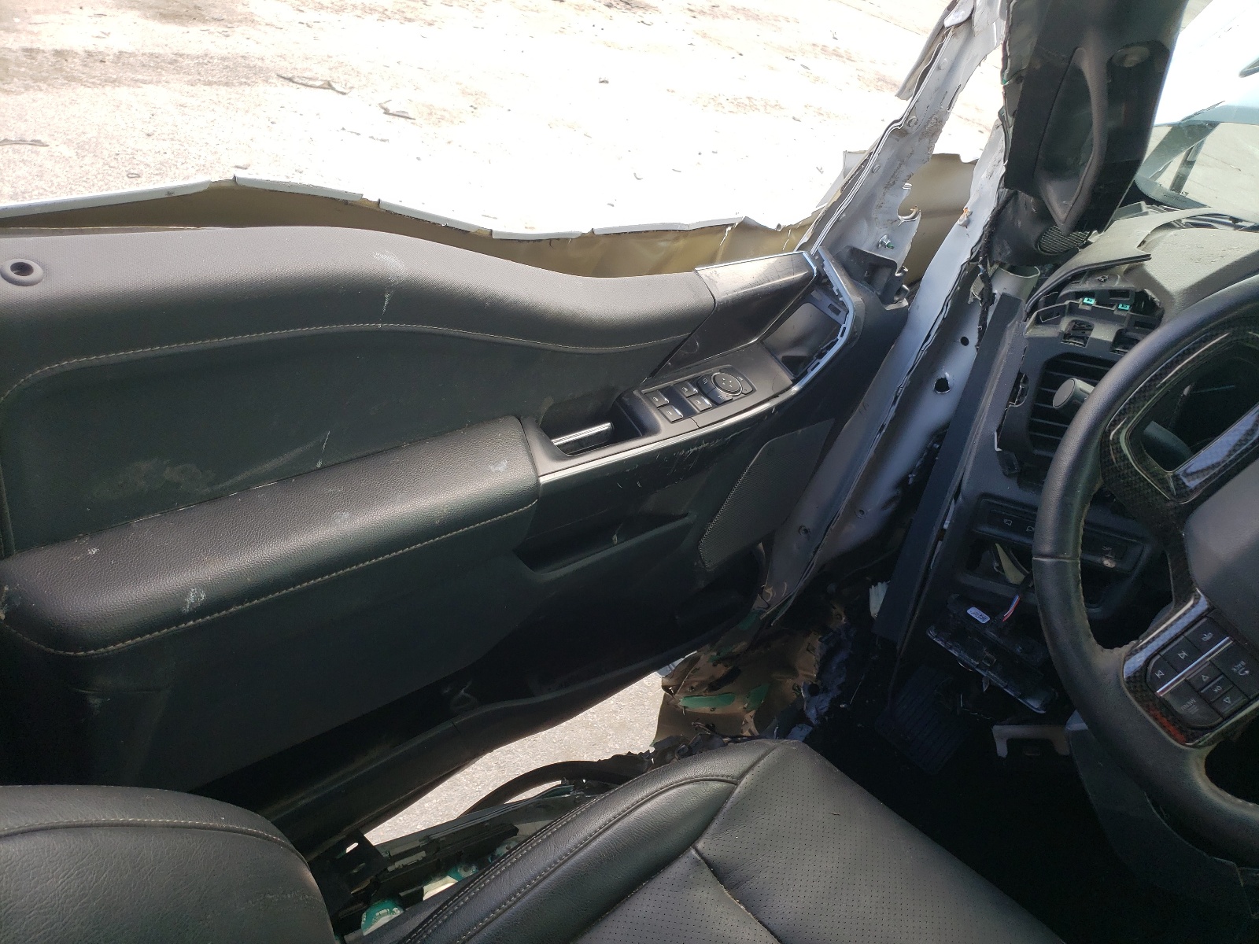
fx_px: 946
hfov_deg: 67.3
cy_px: 472
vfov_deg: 53.1
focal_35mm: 26
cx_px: 630
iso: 50
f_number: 1.5
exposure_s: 1/238
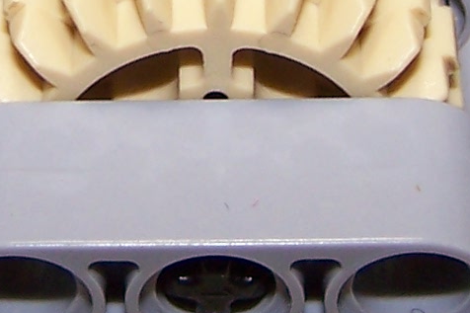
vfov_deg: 6.3
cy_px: -160
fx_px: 2793
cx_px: 190
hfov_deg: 9.6
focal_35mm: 214
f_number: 2.8
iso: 80
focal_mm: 6.3
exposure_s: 1/60
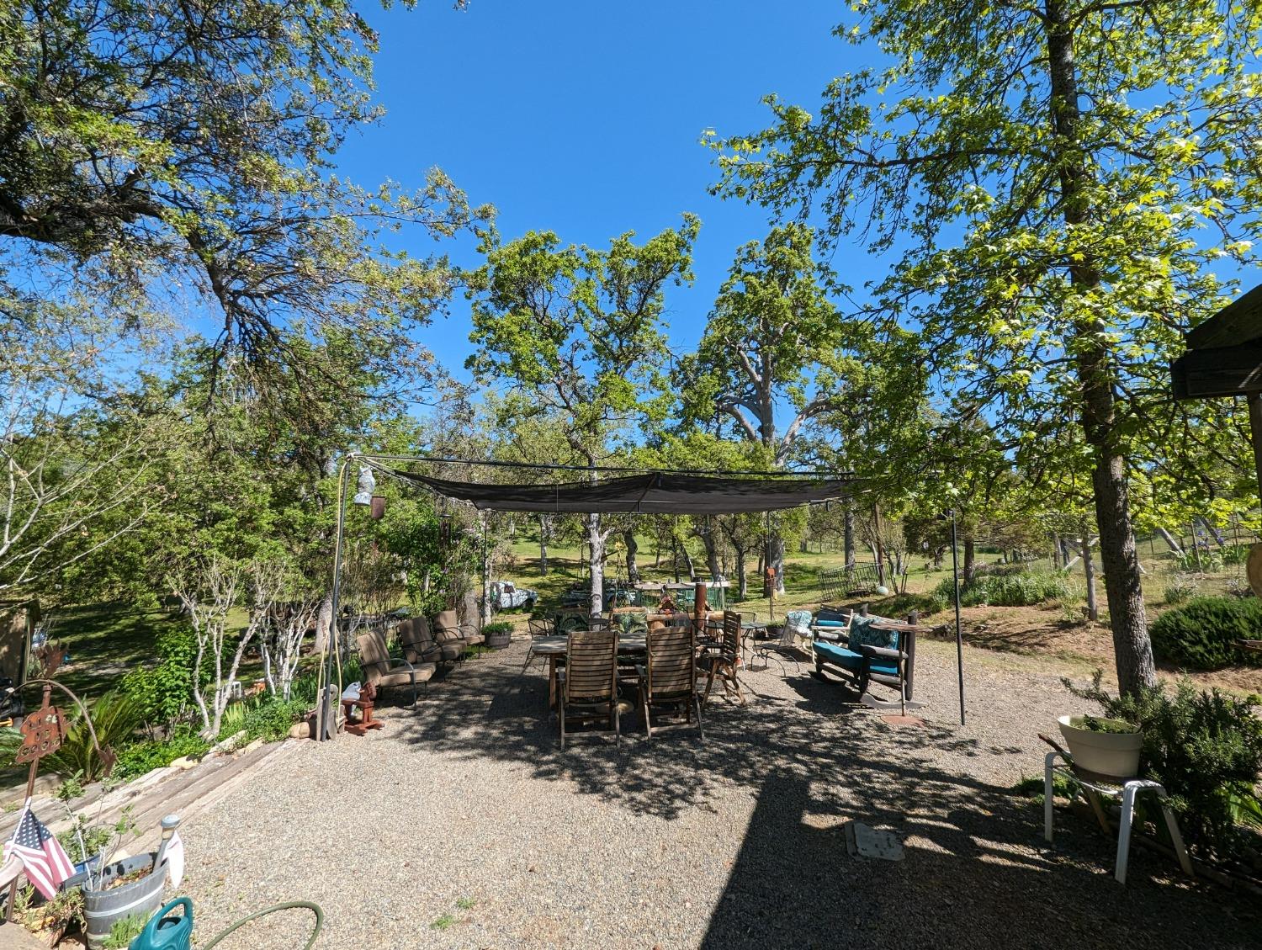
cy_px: 475
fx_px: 475
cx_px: 631
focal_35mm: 13
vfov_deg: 90.0
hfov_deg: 106.1
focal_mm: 1.95
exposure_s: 1/694
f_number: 2.2
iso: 41
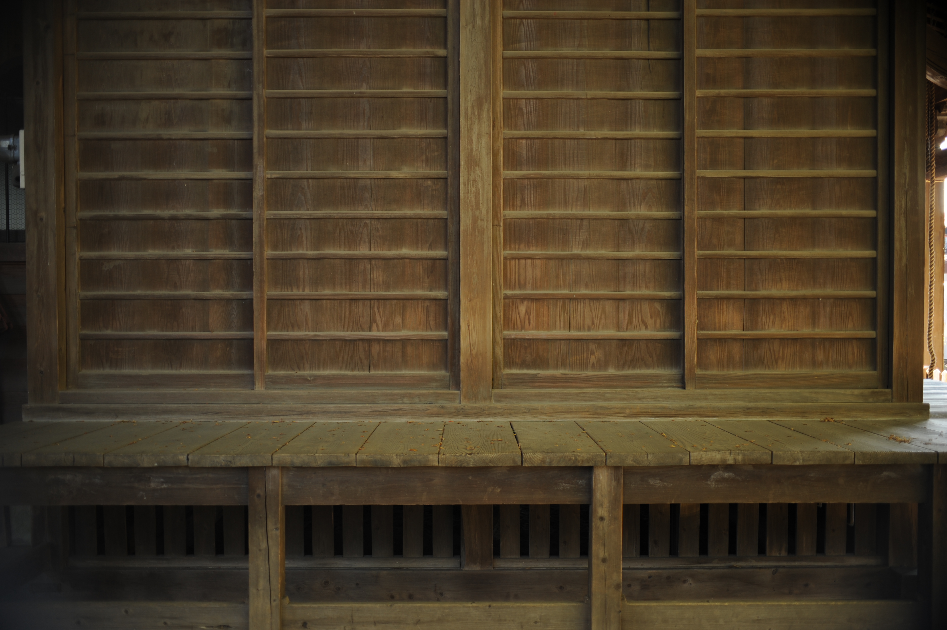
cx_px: 474
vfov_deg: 37.8
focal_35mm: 35
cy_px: 315
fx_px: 920
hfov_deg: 54.5
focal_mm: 35
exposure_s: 1/30
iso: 200
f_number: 2.8
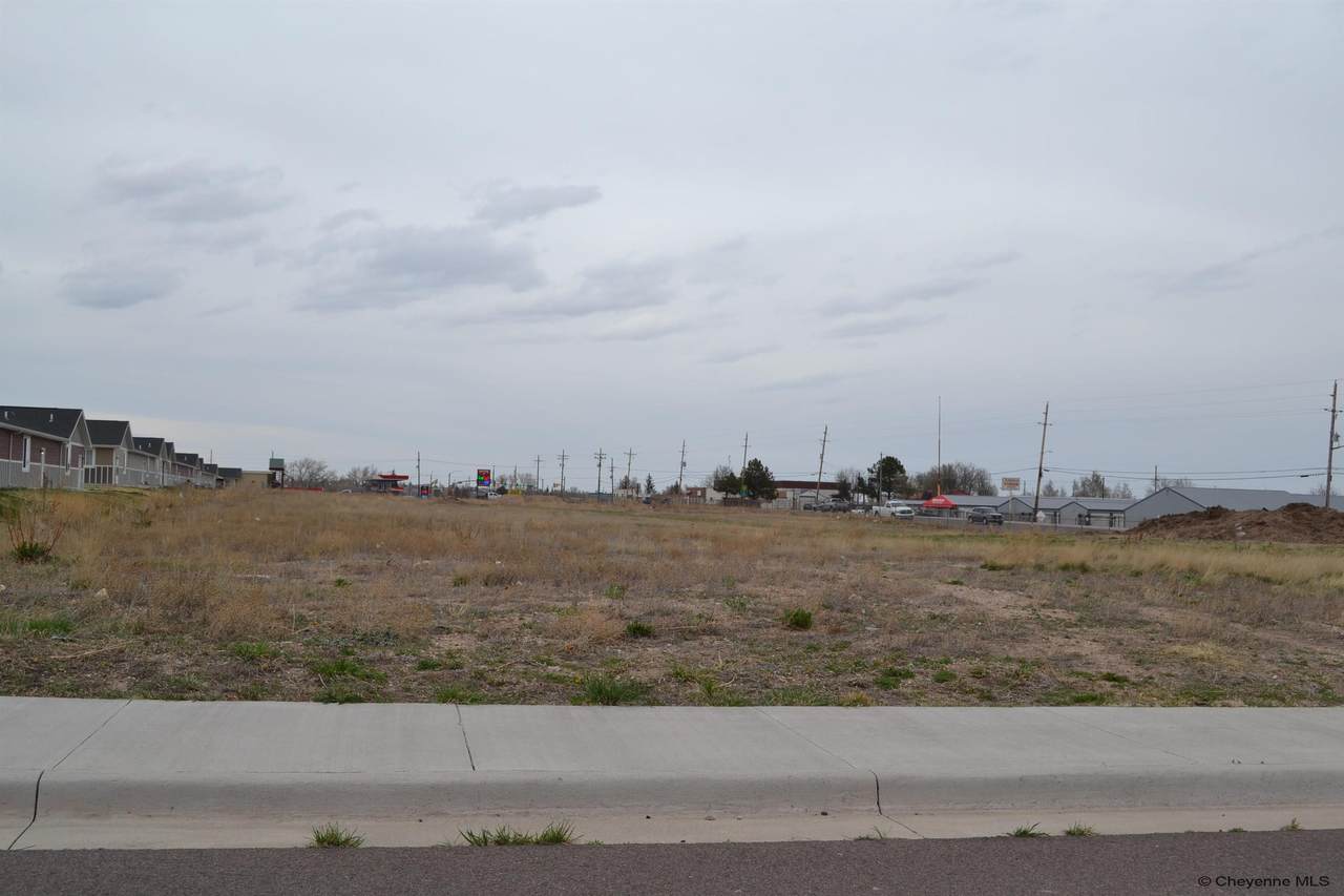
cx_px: 672
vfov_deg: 36.9
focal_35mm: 36
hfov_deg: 53.1
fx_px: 1344
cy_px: 448
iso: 100
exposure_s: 1/250
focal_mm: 24
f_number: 8
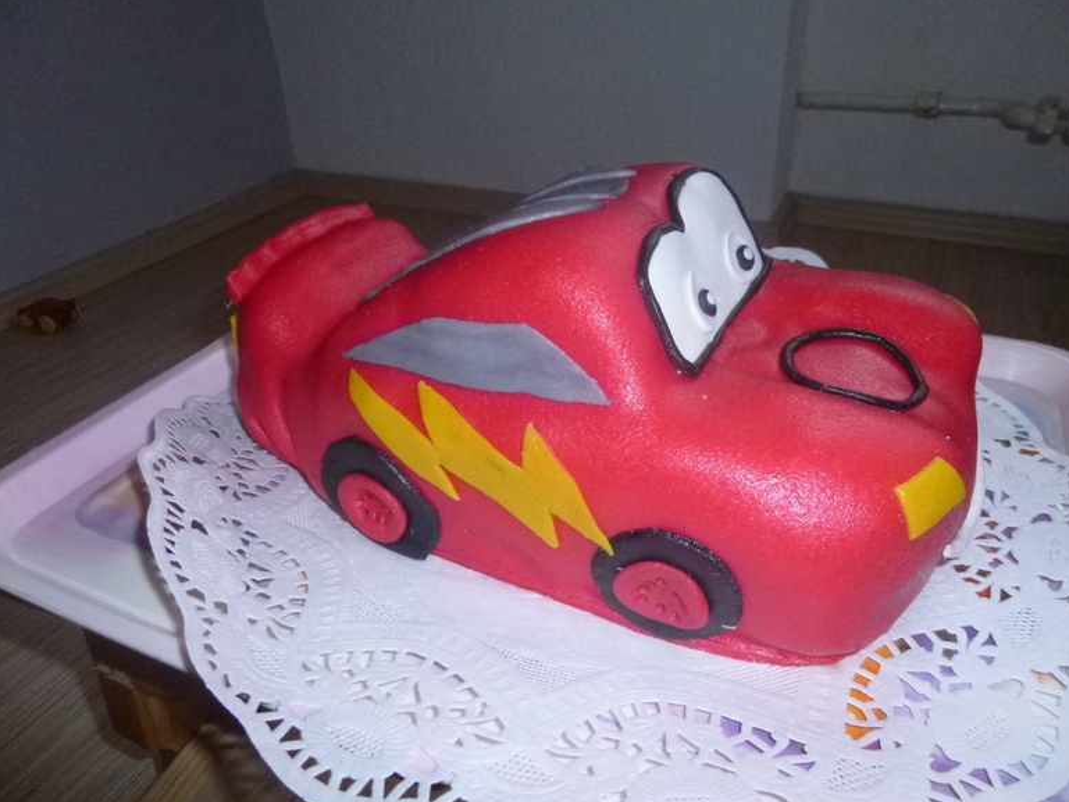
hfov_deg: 67.3
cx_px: 531
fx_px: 803
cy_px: 410
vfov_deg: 53.1
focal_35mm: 26
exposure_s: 1/60
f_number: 3.1
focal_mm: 4.5
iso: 400
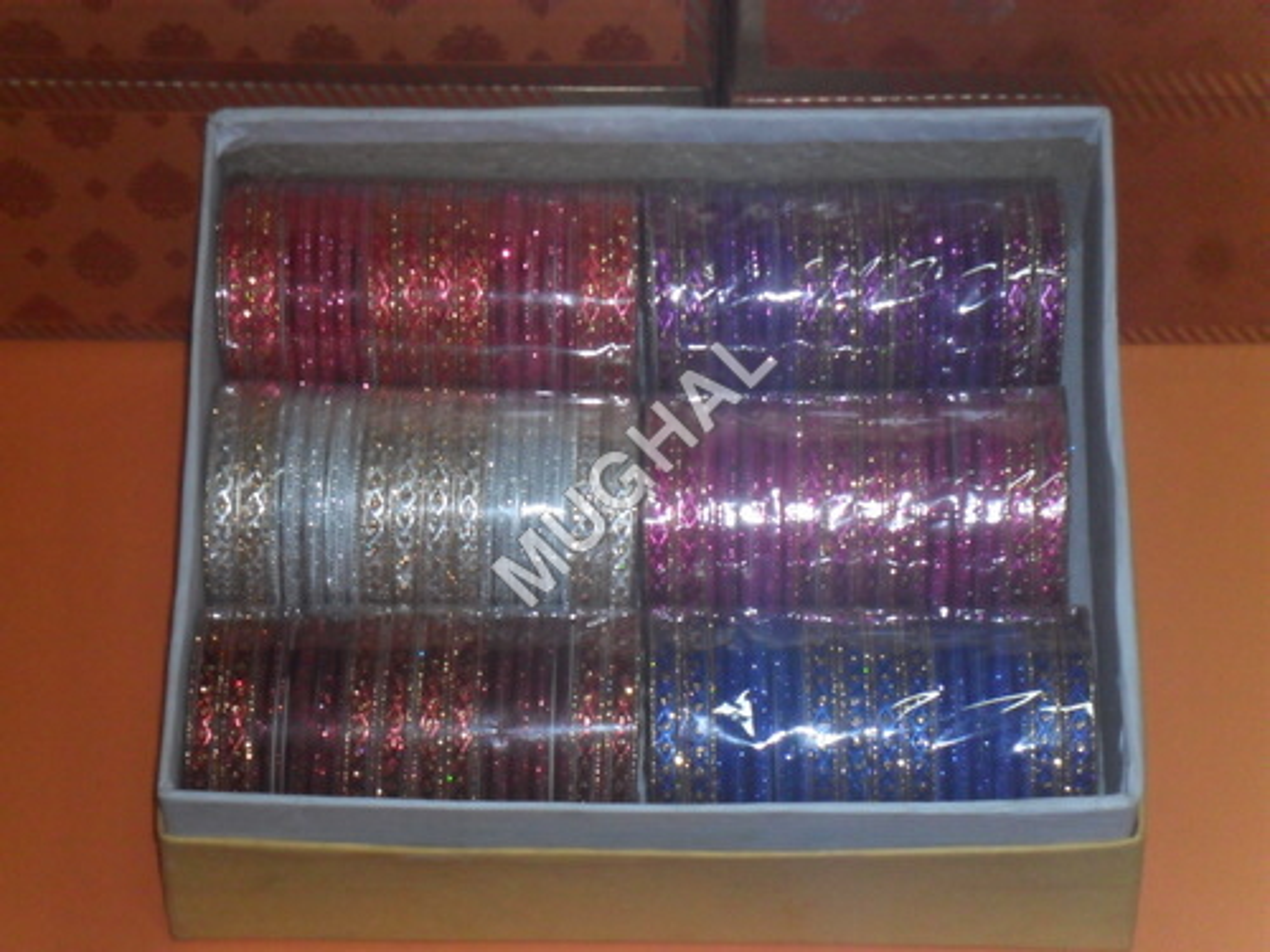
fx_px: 3962
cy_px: 476
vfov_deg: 13.7
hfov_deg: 18.2
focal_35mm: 108
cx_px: 635
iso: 400
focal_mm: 19.6
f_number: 5
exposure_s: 1/60
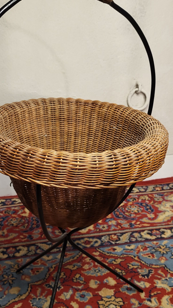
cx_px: 68
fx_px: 351
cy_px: 173
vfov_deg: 47.3
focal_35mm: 43
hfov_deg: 27.6
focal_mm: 5.4
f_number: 1.8
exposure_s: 1/100
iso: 250
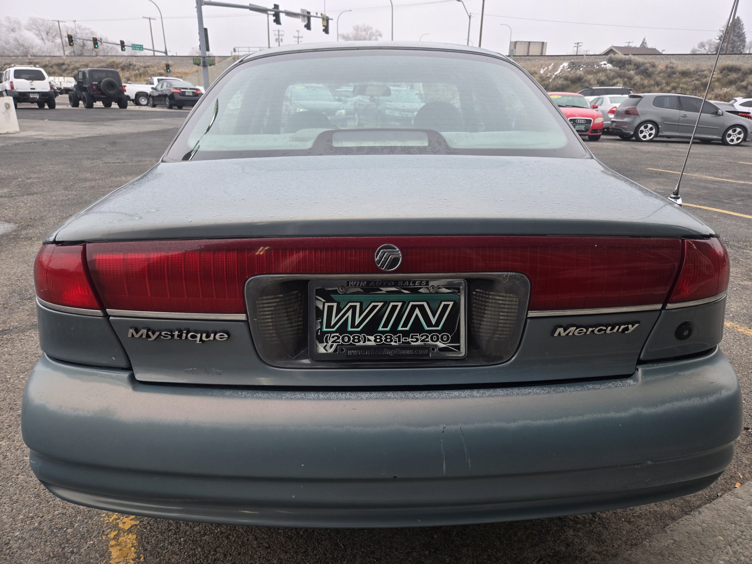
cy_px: 282
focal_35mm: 23
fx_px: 500
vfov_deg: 58.9
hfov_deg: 73.9
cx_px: 376
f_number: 1.8
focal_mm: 5.4
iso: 100
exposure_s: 1/508
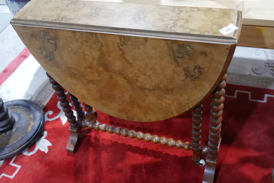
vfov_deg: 35.1
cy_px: 89
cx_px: 136
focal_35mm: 38
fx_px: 289
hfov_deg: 50.7
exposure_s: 1/60
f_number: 4
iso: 1250
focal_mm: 18
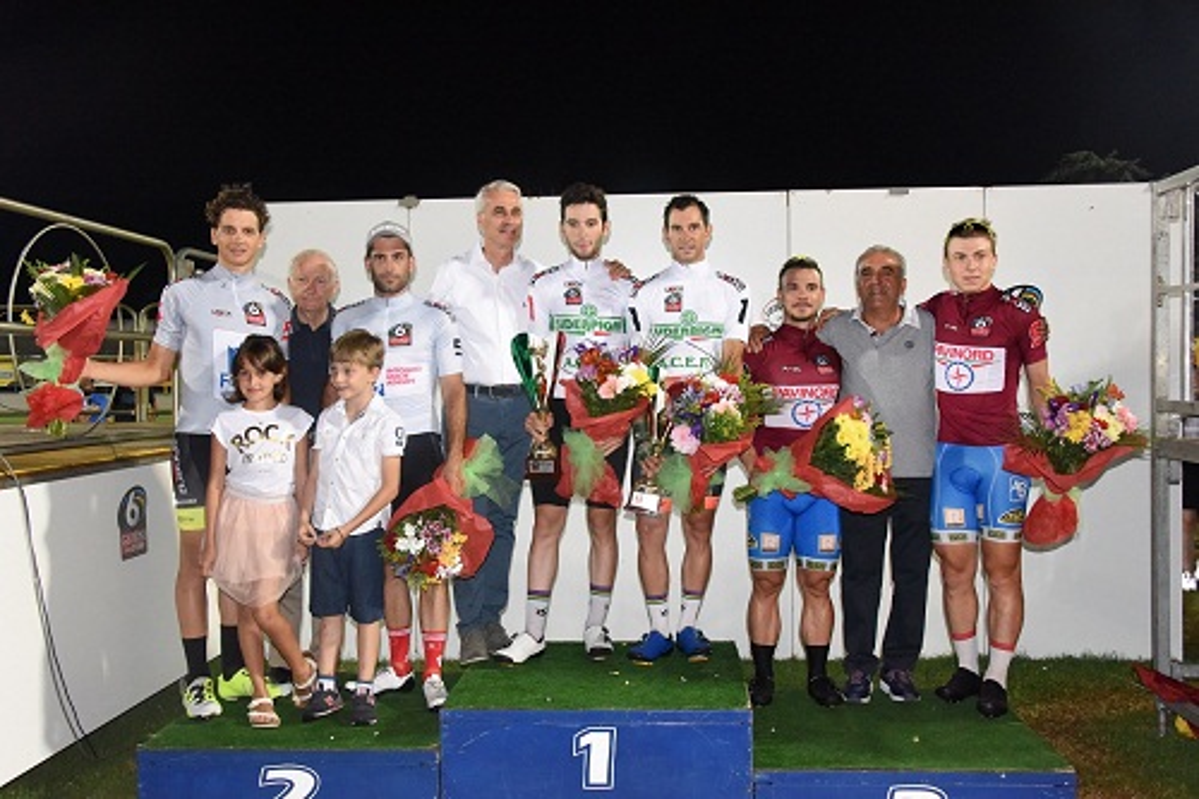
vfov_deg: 37.8
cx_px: 600
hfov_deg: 54.5
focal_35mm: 35
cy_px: 400
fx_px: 1165
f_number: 9
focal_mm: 35
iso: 8000
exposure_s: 1/160
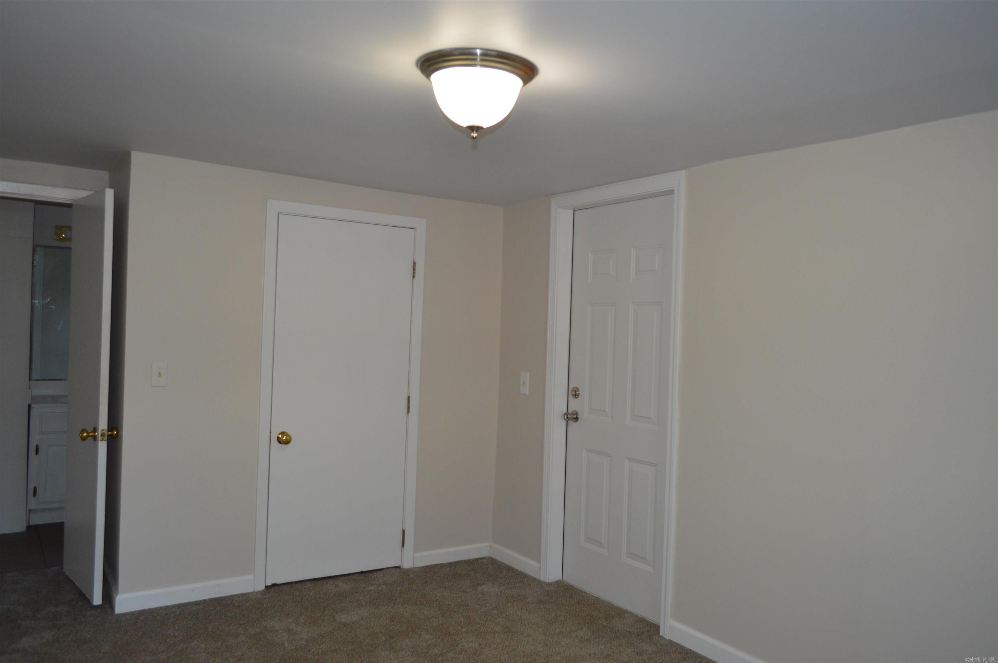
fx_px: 748
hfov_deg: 67.4
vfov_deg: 47.8
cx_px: 499
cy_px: 332
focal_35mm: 27
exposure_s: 1/80
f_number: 4
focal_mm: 18
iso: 400
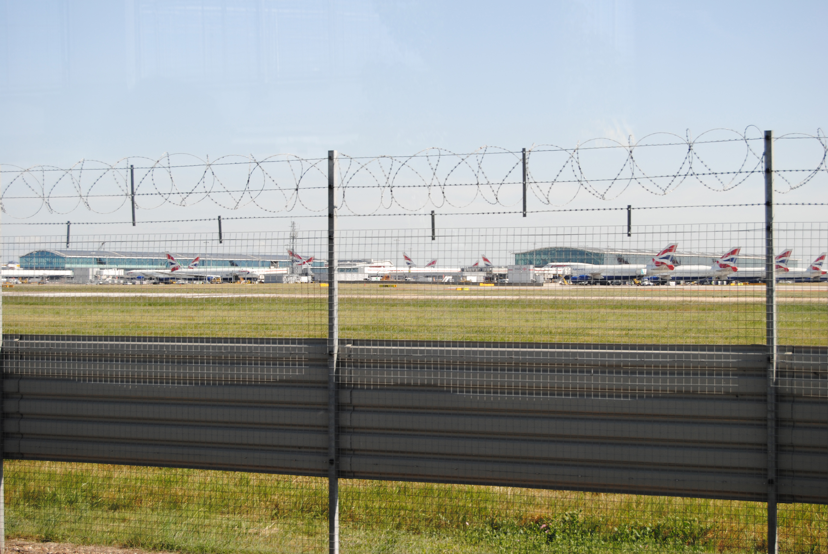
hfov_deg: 29.2
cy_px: 277
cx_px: 414
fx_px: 1589
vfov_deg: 19.8
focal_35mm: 69
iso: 100
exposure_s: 1/160
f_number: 6.3
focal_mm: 46
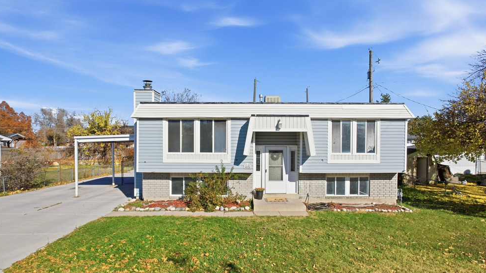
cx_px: 239
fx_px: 309
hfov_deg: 76.3
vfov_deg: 47.6
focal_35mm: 24
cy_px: 151
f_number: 2.8
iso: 160
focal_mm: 8.4
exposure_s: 1/6000
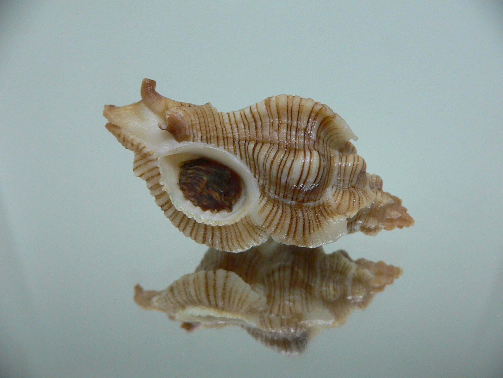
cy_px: 189
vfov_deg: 40.7
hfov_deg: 52.6
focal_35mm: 35
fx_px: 509
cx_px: 252
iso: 200
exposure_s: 1/50
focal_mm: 4.6
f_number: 2.8
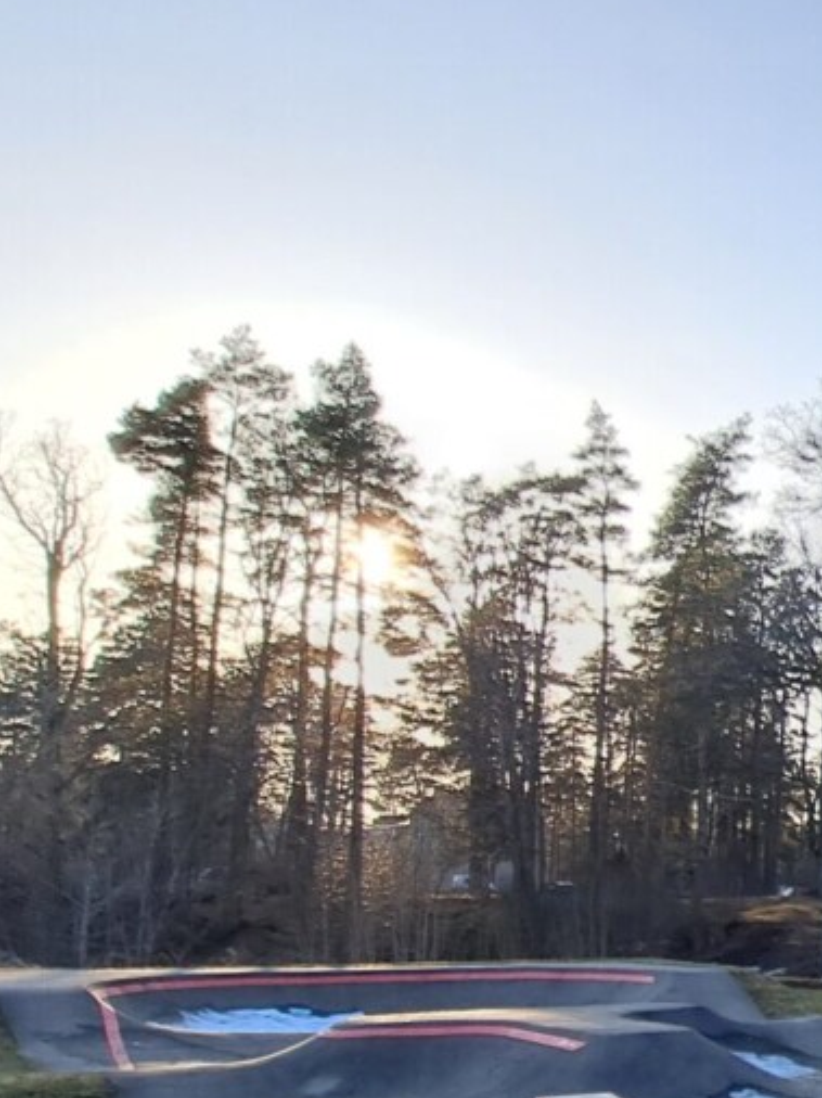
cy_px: 872
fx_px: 1172
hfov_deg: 25.1
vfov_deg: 47.5
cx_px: 1336
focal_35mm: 37
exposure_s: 1/489
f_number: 2.2
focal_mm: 1.74
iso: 50
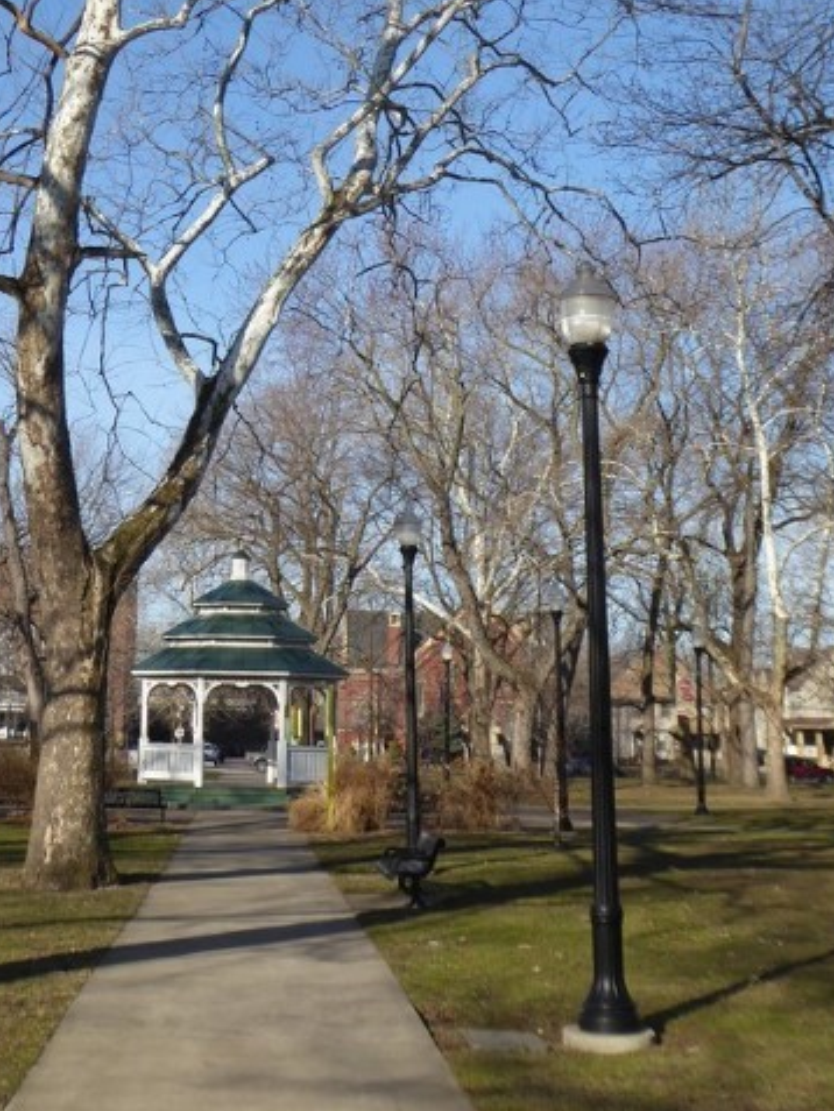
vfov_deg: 32.8
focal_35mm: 58
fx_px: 1862
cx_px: 231
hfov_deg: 25.0
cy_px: 331
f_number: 3.7
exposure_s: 1/640
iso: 80
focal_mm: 6.3
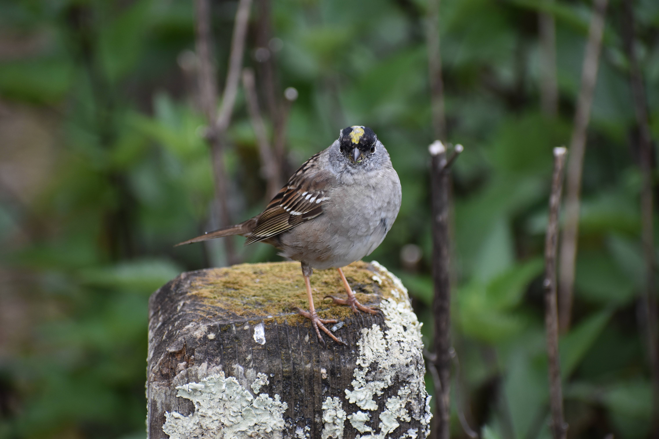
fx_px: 5491
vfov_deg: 4.6
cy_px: 220
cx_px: 330
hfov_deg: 6.9
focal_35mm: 300
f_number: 5.3
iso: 400
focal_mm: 200
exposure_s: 1/320
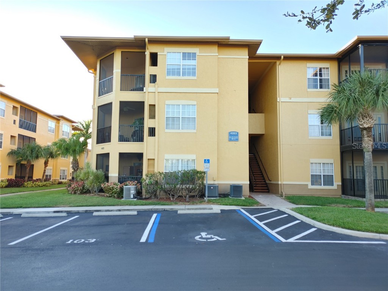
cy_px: 146
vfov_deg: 53.1
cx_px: 194
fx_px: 291
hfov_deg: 67.3
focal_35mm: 26
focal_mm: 5.58
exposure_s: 1/159
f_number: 1.8
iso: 50
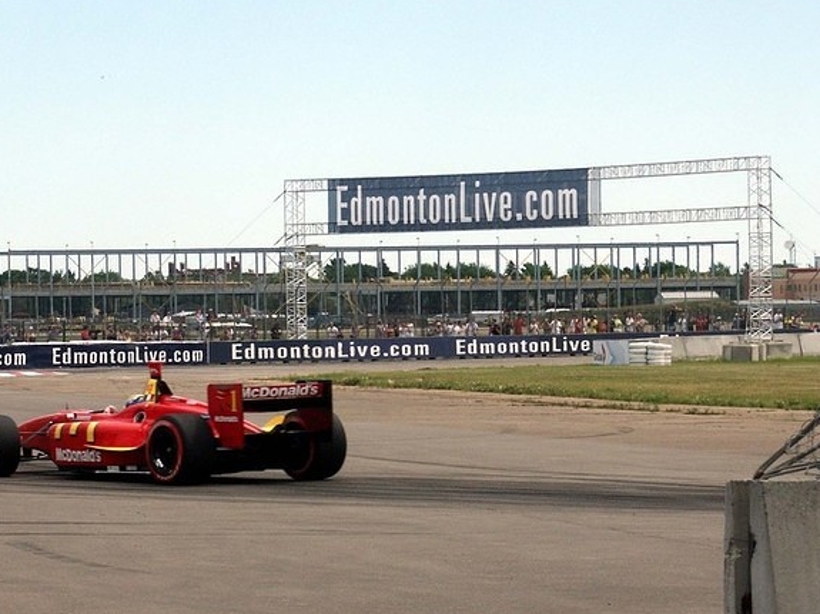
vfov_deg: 7.7
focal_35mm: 192
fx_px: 4547
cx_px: 255
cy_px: 385
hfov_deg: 10.3
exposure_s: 1/750
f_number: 6.7
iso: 100
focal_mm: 34.96
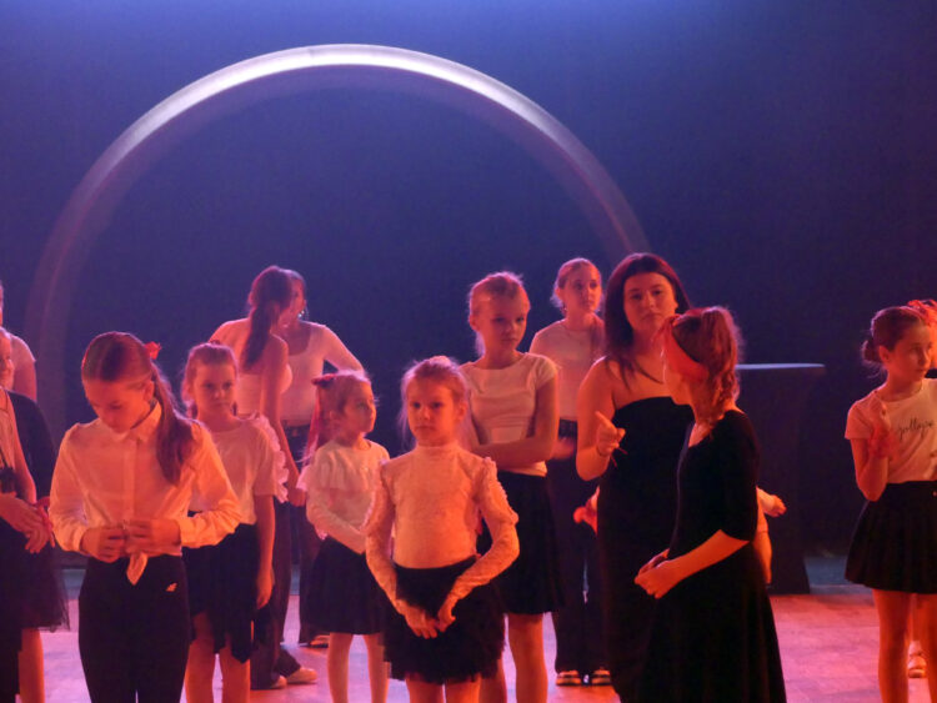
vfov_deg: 7.9
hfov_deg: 10.5
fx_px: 5118
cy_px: 352
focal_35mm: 189
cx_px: 468
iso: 1250
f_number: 2.8
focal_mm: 34
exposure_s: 1/80
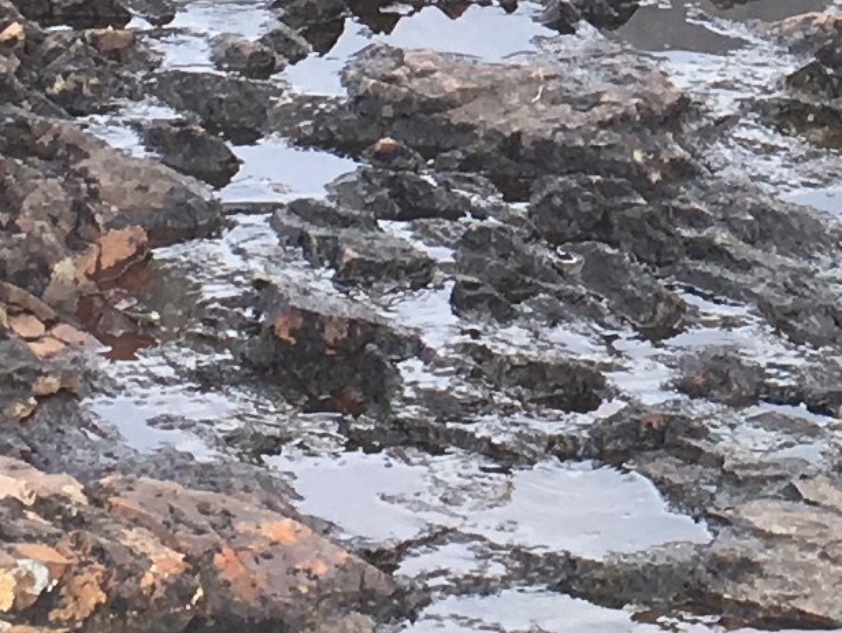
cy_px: -329
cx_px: 1164
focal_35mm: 190
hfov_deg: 10.1
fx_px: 4624
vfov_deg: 7.7
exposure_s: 1/220
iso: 25
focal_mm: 4.15
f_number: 2.2
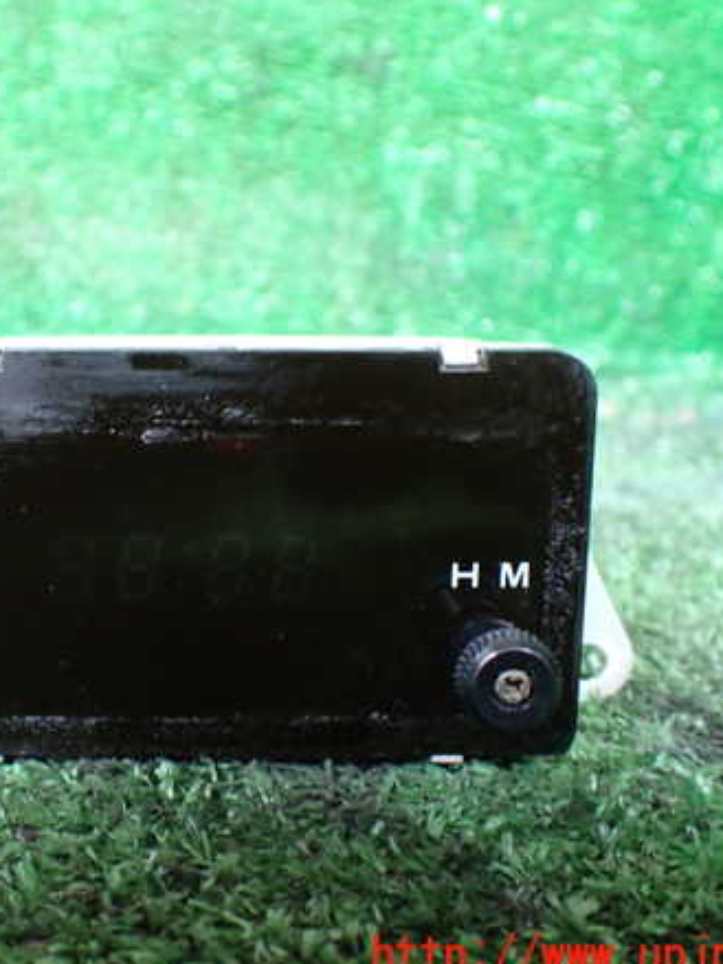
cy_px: 490
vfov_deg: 45.8
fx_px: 1142
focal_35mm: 41
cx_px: 209
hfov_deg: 34.6
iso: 800
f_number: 2.3
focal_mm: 5.4
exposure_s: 1/30
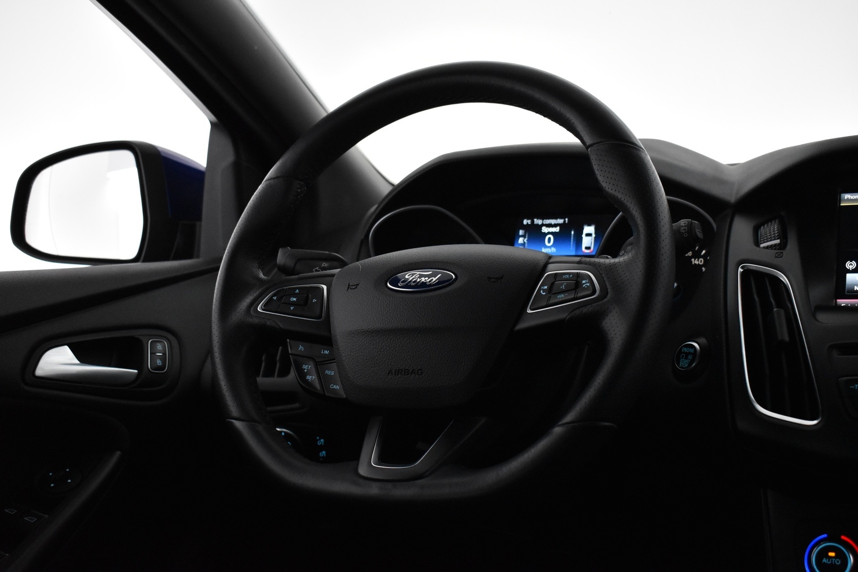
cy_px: 286
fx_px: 1073
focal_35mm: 45
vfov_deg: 29.9
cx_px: 429
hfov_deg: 43.6
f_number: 5
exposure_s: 1/100
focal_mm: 30
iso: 3200
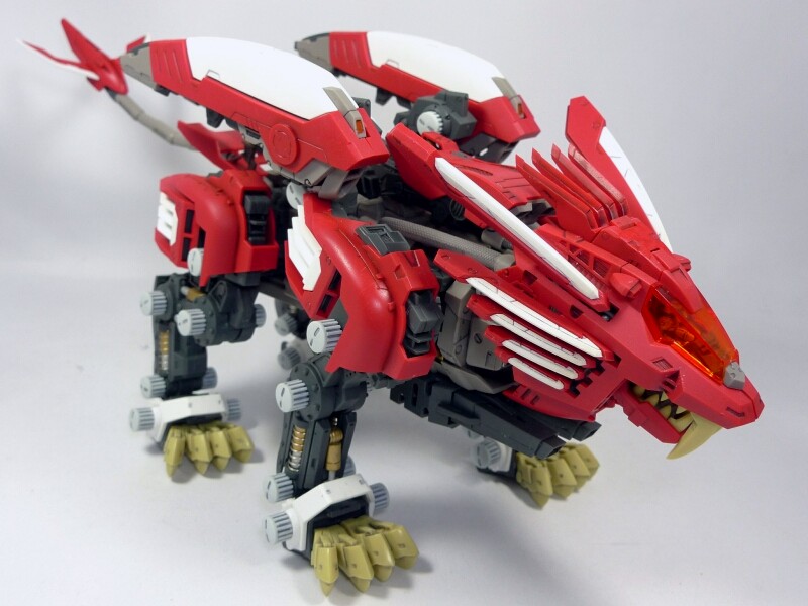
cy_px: 303
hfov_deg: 52.6
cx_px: 404
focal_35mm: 35
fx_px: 817
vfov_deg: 40.7
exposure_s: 1/100
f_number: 4
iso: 200
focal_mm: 7.4
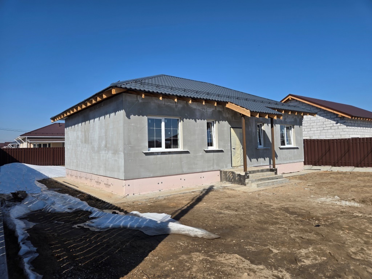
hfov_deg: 73.9
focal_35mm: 23
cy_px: 140
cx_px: 186
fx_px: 247
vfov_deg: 58.9
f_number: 1.8
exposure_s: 1/2921
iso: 32
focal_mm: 5.4
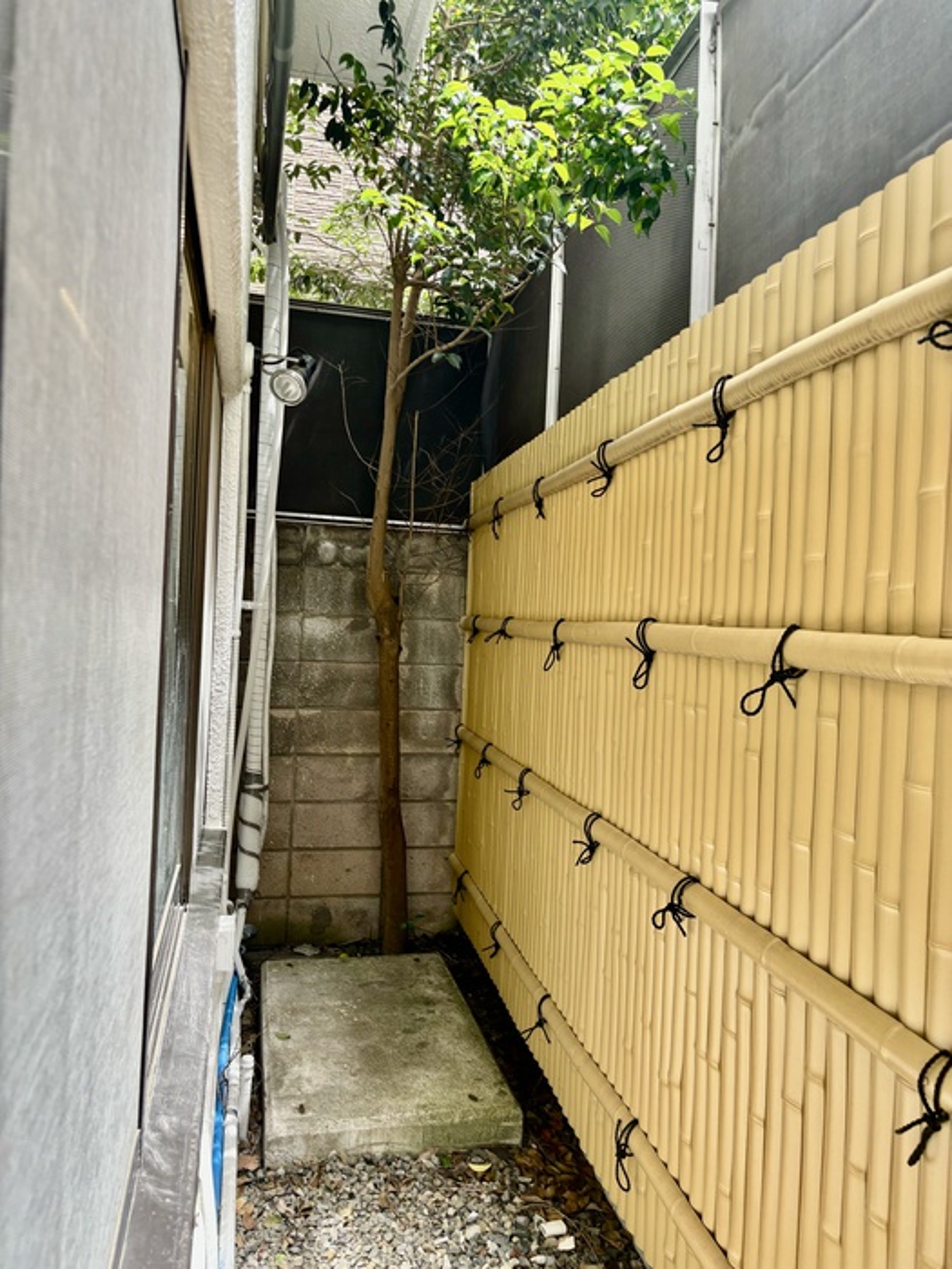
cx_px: 476
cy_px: 634
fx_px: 953
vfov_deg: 67.3
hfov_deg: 53.1
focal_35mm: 26
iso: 64
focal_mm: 5.96
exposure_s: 1/121
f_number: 1.6
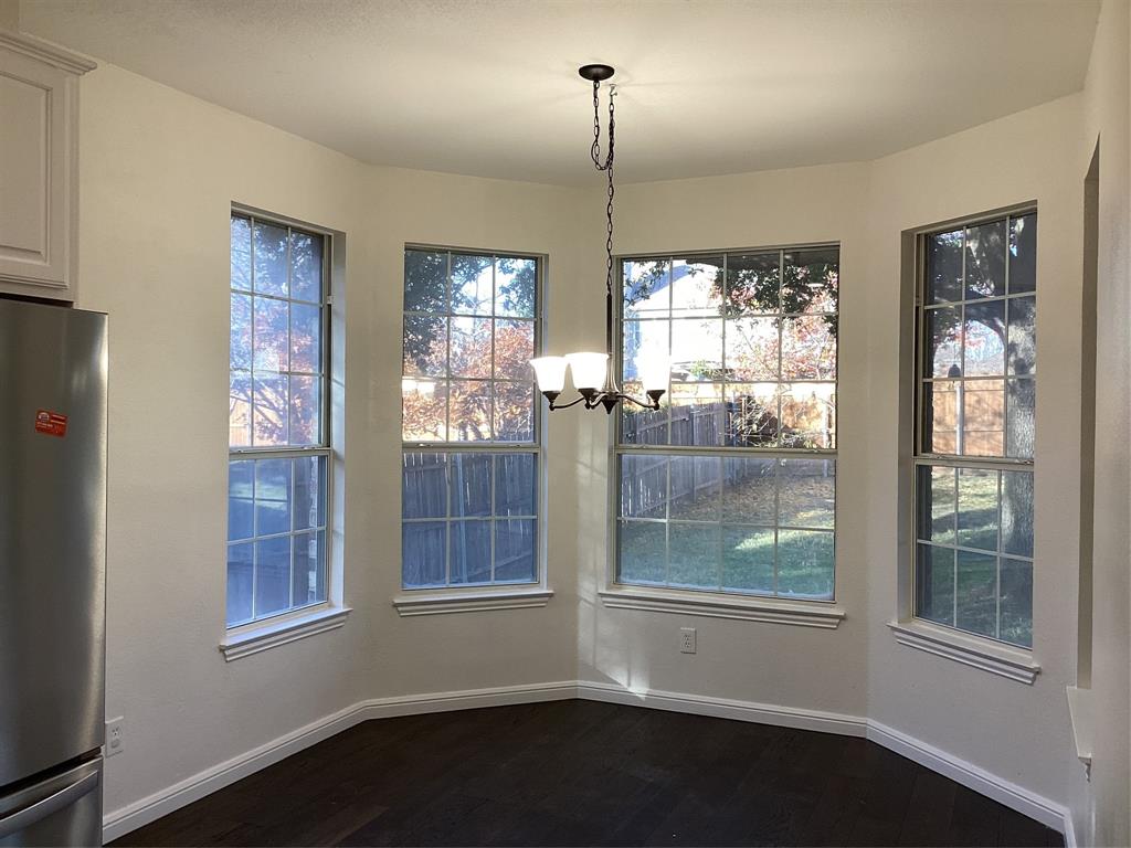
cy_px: 424
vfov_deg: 45.4
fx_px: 1013
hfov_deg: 58.4
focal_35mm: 31
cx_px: 566
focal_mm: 3.3
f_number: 2.4
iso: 64
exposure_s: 1/60
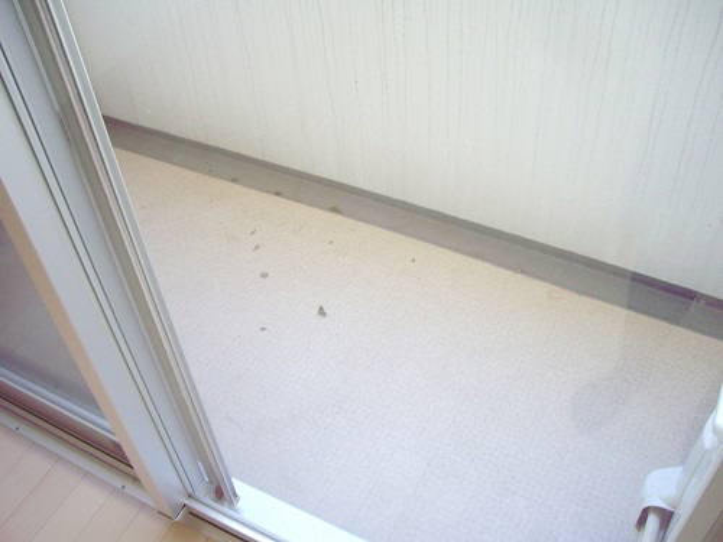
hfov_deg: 49.0
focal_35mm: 38
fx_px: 794
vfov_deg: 37.7
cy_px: 271
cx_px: 362
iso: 100
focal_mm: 6.2
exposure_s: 1/80
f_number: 2.7
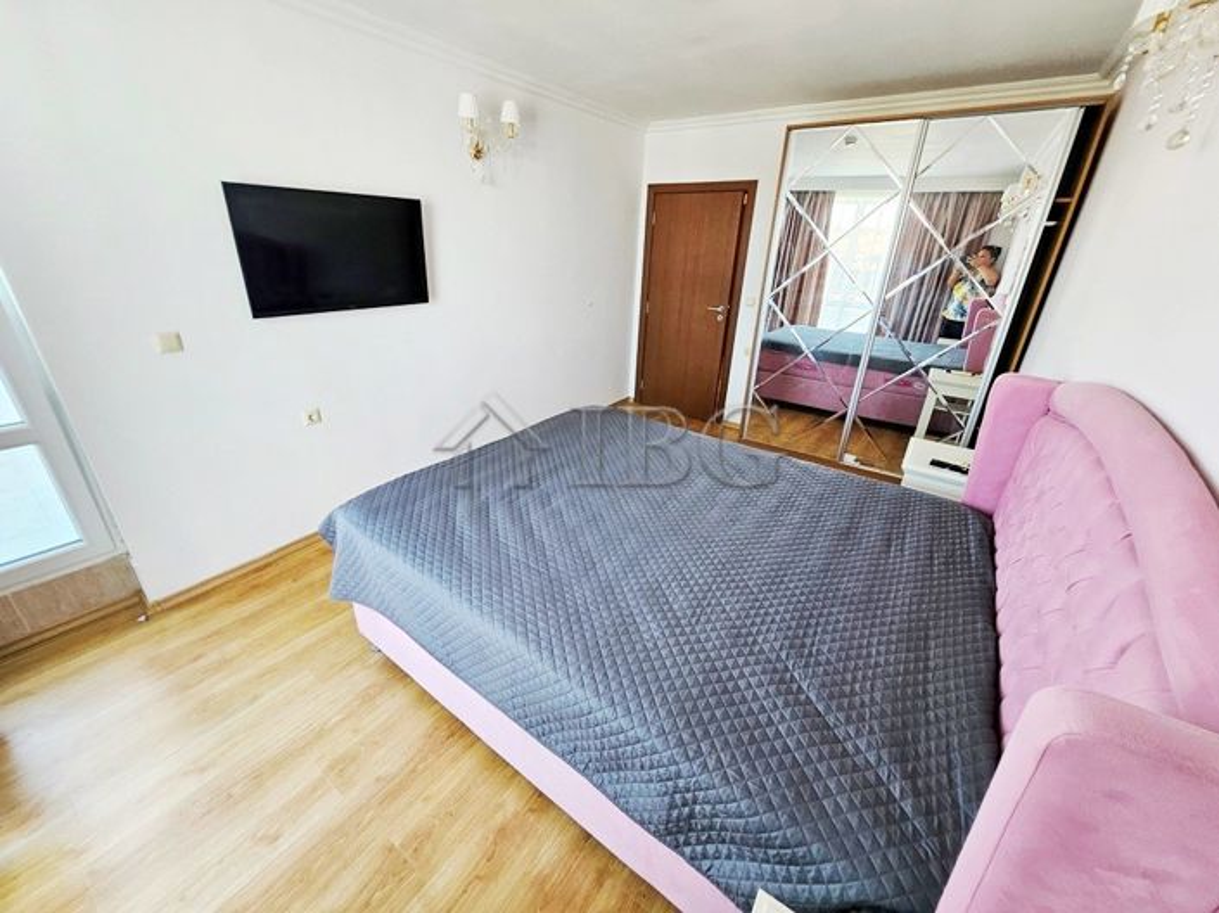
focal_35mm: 13
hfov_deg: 106.2
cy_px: 456
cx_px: 610
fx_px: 458
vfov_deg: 89.9
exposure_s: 1/50
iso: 125
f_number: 2.2
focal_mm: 1.7
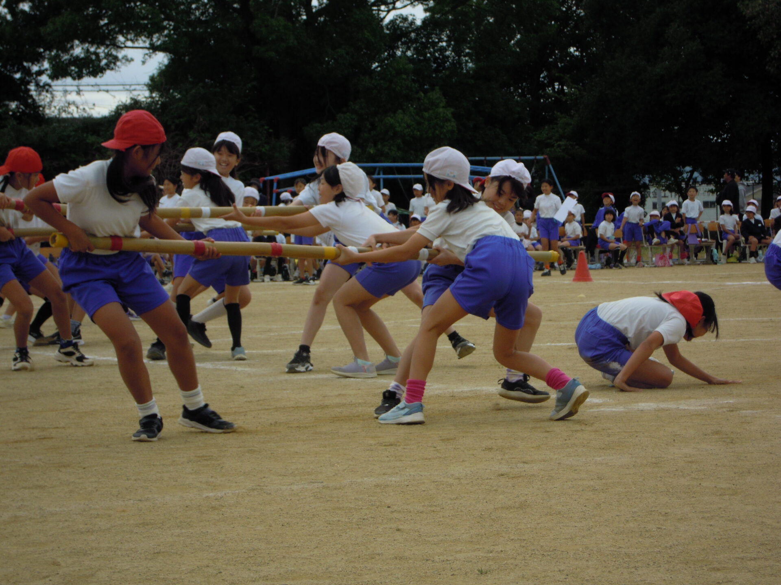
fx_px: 2549
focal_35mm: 113
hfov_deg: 17.4
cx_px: 390
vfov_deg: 13.1
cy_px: 292
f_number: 5.9
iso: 100
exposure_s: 1/400
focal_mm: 20.3
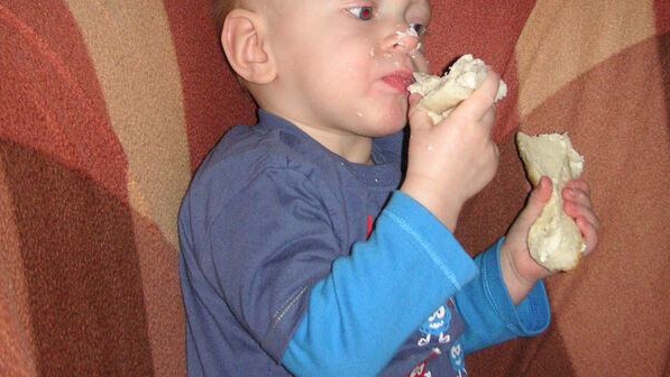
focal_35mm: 54
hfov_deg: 38.5
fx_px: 959
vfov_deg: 21.7
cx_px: 334
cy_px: 36
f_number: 2.8
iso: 160
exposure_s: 1/45
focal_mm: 6.1
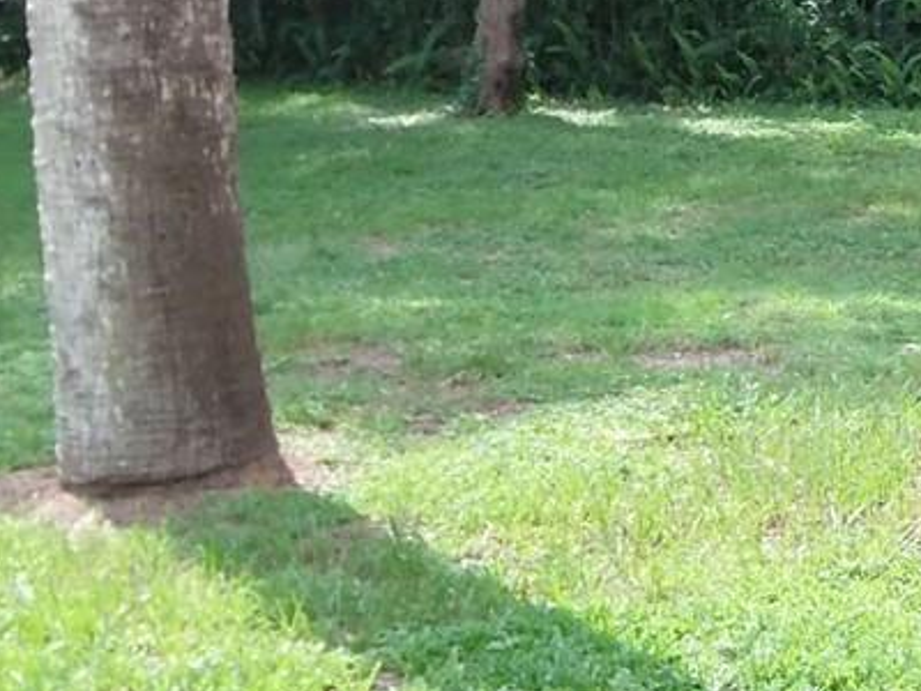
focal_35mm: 104
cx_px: 755
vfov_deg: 14.2
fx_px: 2767
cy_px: 226
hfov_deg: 18.7
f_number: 3.2
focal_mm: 4.66
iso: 100
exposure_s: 1/200
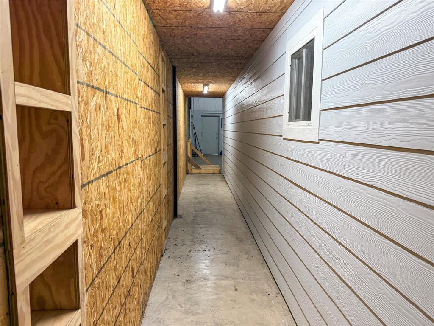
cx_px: 217
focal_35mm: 24
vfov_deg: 56.8
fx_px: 301
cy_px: 163
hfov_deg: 71.6
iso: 200
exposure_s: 1/120
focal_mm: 6.76
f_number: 1.78
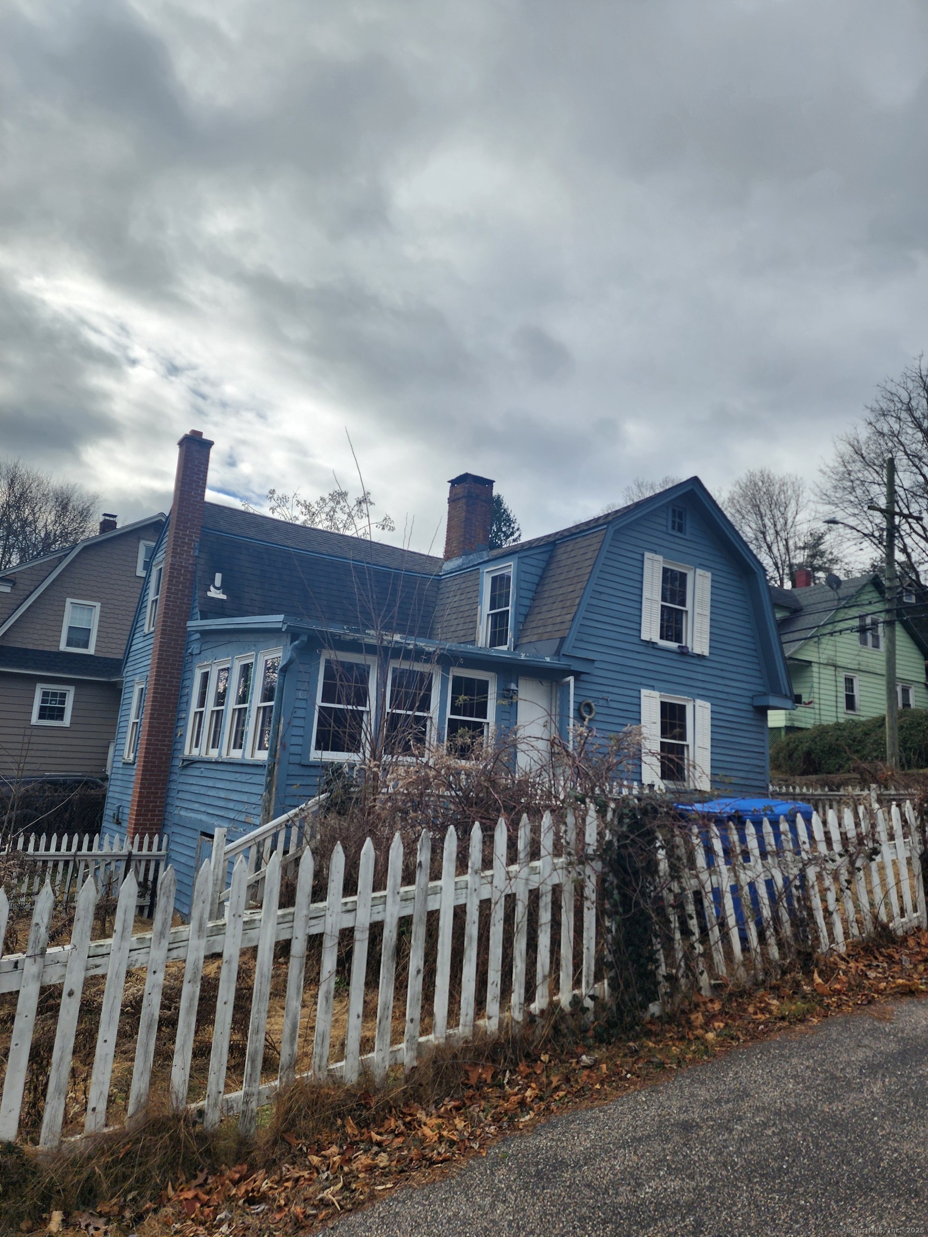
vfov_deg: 73.9
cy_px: 618
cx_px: 464
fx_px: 822
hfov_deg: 58.9
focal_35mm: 23
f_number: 1.8
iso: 12
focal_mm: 6.4
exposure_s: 1/1030
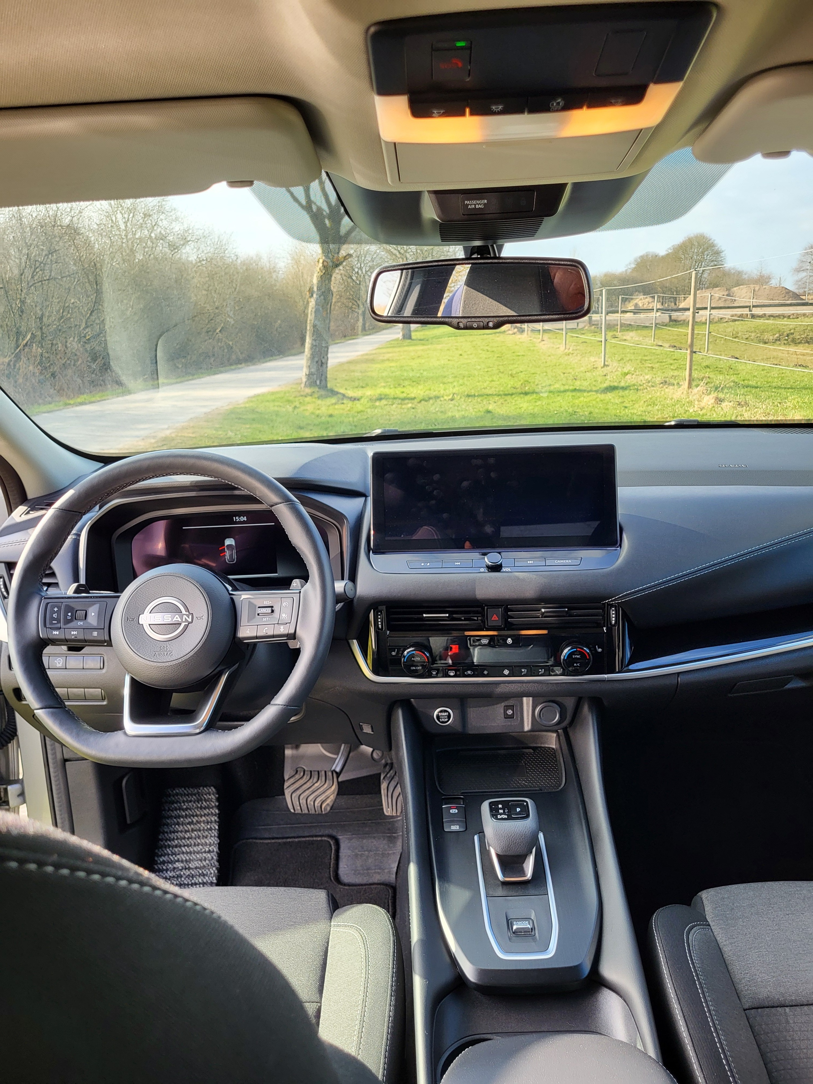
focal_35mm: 26
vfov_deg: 67.3
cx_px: 406
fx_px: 814
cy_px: 542
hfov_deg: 53.1
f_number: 1.8
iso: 40
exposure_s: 1/210
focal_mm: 5.4
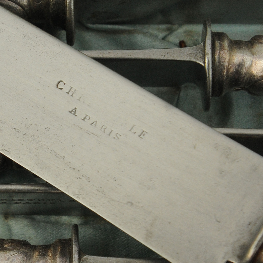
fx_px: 1083
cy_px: 134
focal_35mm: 126
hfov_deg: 13.8
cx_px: 109
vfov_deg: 13.8
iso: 400
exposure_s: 1/250
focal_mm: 48
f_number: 7.1
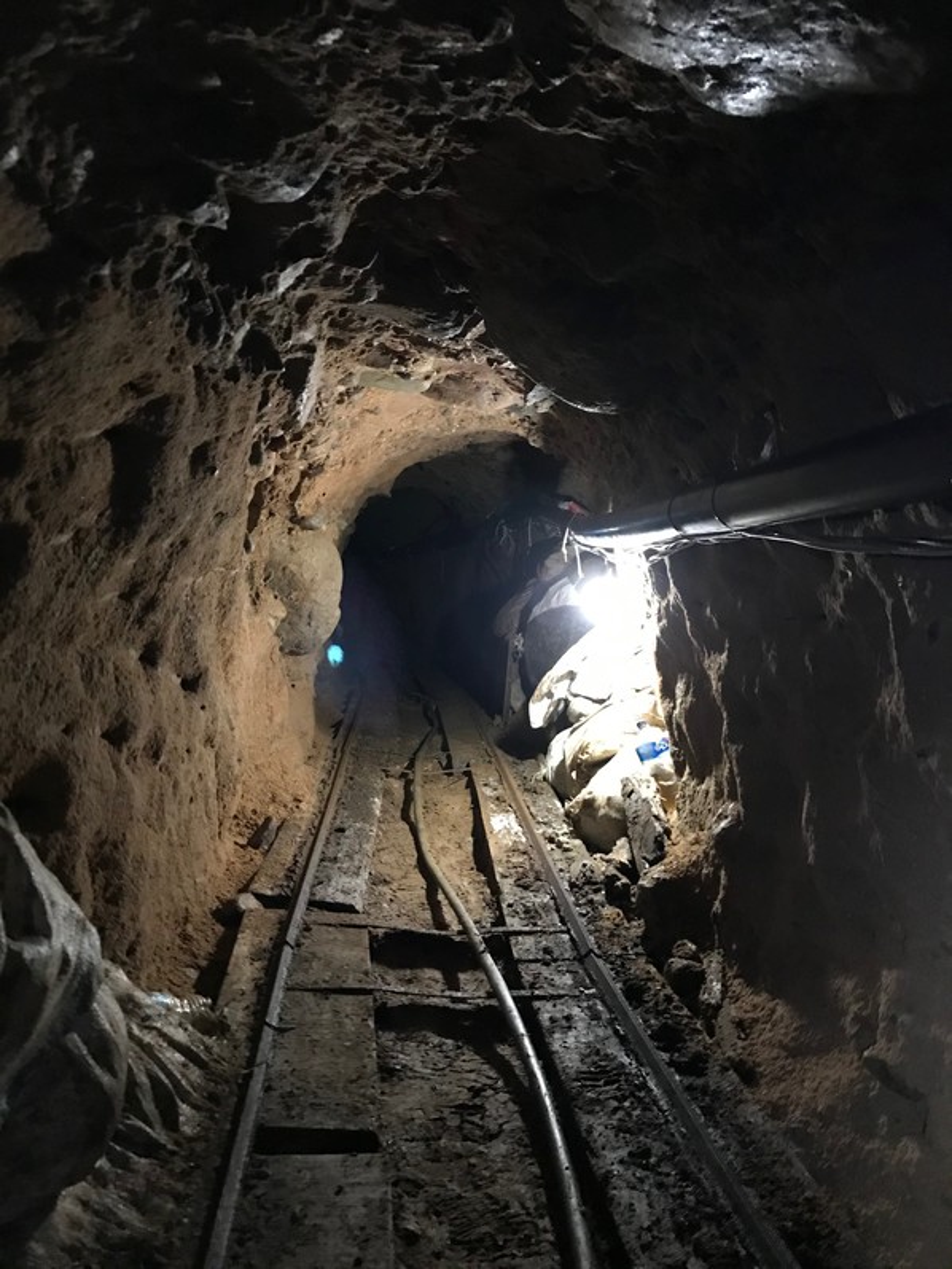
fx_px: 1026
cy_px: 634
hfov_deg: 49.8
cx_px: 476
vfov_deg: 63.4
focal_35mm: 28
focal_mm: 3.99
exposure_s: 1/4
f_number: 1.8
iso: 100
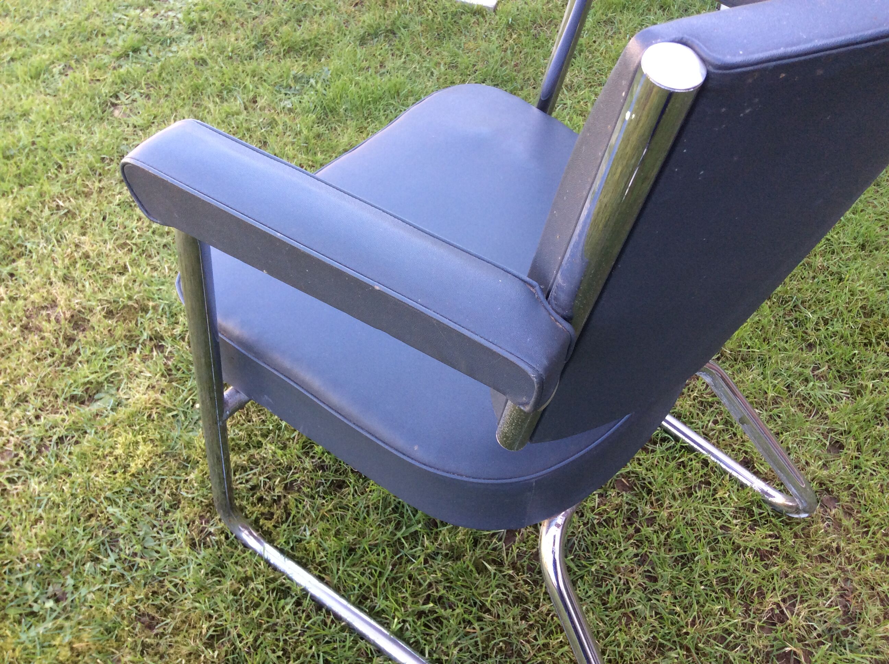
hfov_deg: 56.9
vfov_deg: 44.1
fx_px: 821
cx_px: 444
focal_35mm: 32
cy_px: 332
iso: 50
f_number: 2.4
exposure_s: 1/100
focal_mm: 3.3
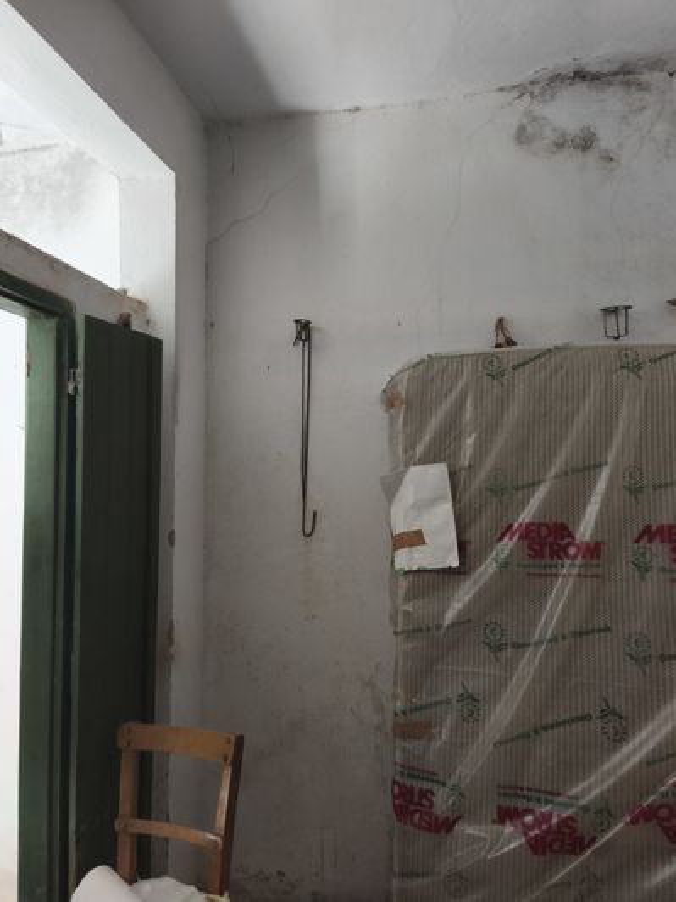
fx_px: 599
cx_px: 338
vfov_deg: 73.9
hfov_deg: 58.9
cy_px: 451
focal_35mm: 23
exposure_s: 1/50
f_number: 1.7
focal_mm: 5.35
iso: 400
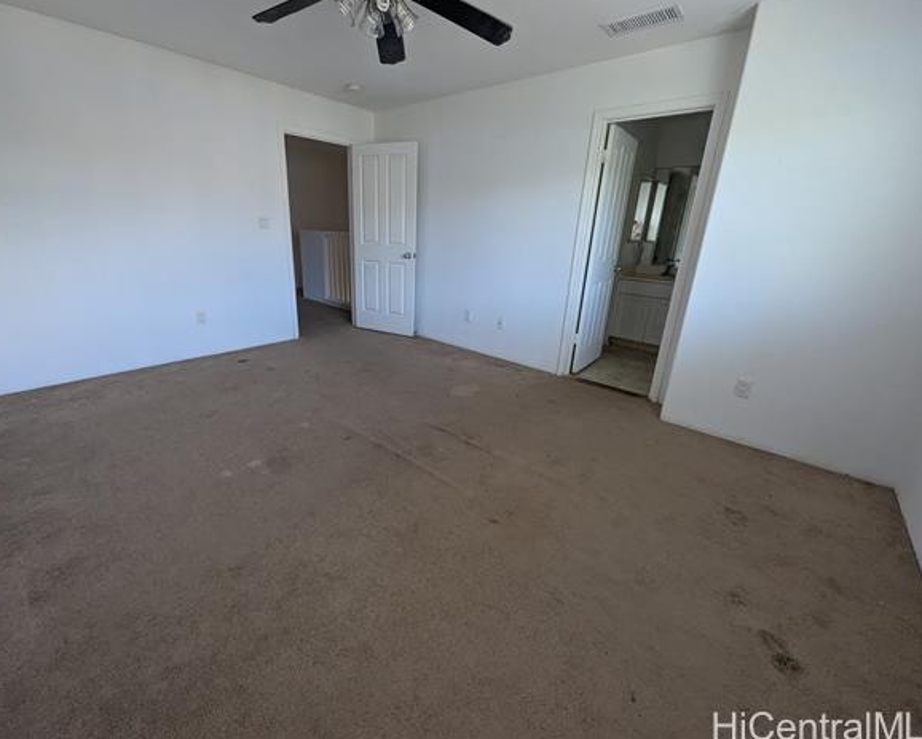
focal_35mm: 14
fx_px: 382
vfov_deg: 88.0
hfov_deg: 100.6
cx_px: 439
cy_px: 359
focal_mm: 1.95
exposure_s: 1/122
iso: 625
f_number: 2.2
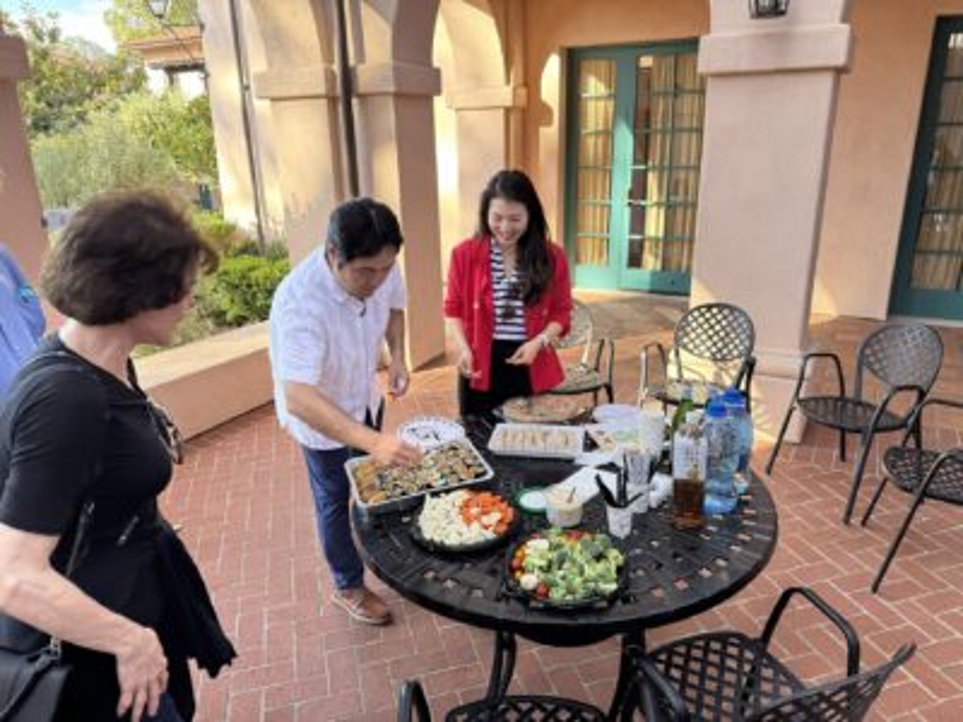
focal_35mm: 24
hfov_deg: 71.6
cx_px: 482
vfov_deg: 56.8
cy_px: 361
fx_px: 668
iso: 64
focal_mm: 6.76
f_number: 1.78
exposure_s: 1/174
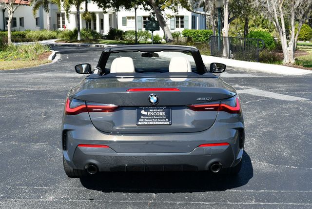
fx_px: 555
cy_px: 104
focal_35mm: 64
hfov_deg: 31.4
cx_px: 156
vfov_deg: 21.3
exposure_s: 1/250
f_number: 8
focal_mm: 32
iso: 140
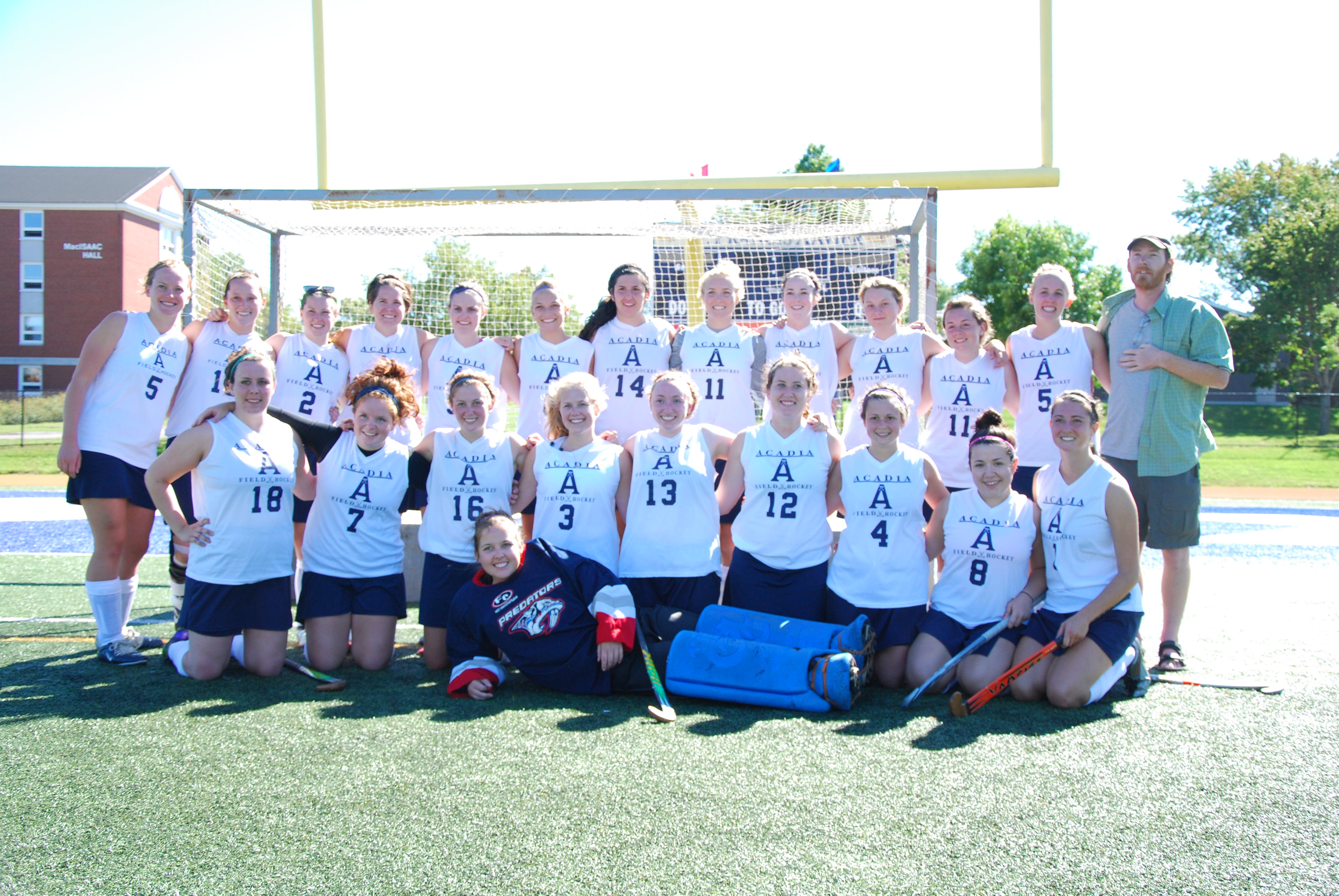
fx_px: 1452
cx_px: 670
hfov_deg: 49.5
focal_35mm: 39
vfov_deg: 34.3
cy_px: 448
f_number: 4
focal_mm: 26
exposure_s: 1/500
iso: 400
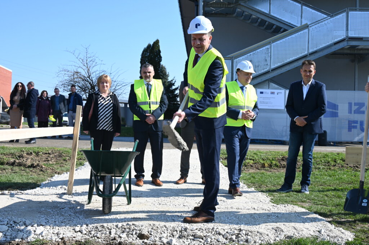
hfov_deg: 50.7
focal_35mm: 38
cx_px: 184
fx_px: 389
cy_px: 122
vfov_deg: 35.0
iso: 100
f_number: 7.1
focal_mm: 38
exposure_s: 1/200
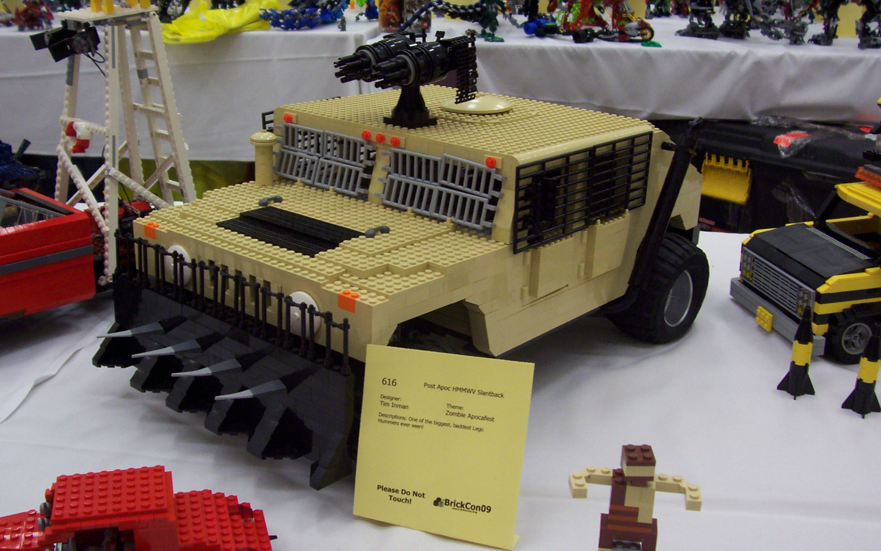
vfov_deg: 30.5
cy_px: 287
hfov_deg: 47.1
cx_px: 403
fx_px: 1009
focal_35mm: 42
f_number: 2.7
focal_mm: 5.6
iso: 111
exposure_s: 1/32
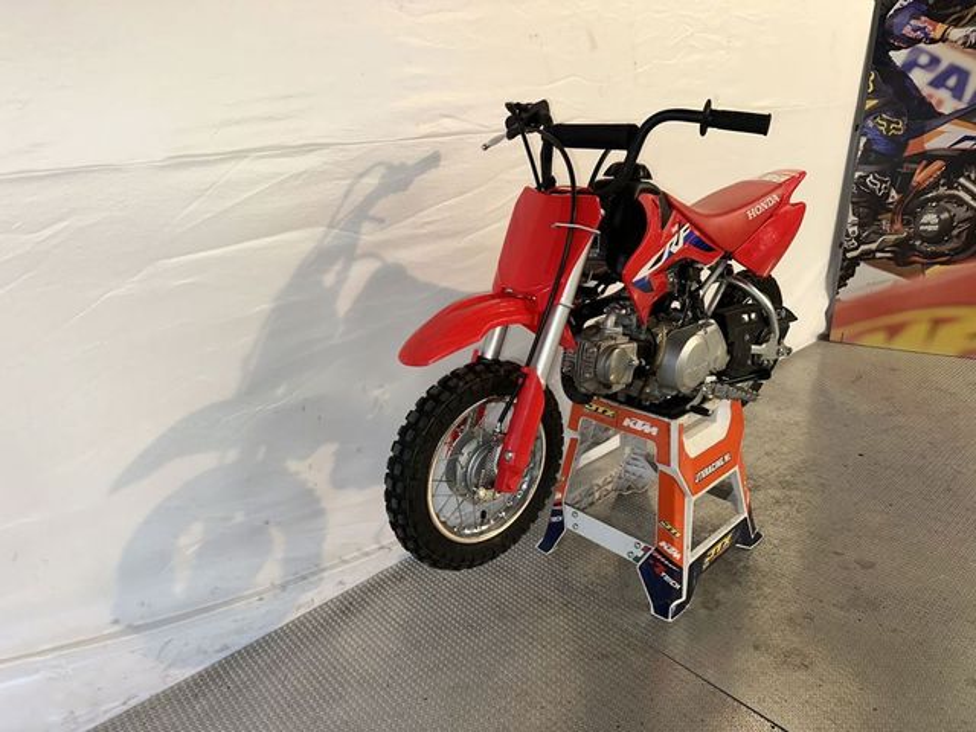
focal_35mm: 24
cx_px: 488
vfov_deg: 56.8
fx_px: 677
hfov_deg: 71.6
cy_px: 366
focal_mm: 6.86
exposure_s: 1/33
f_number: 1.78
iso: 64
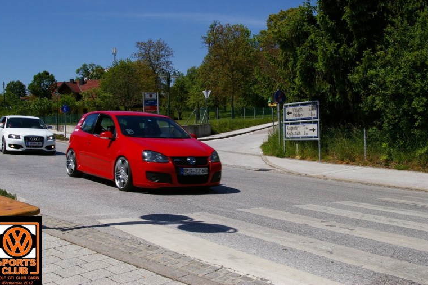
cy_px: 138
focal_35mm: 41
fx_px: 487
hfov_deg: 47.4
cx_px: 218
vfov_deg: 32.6
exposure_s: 1/250
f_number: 11
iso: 200
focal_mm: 26
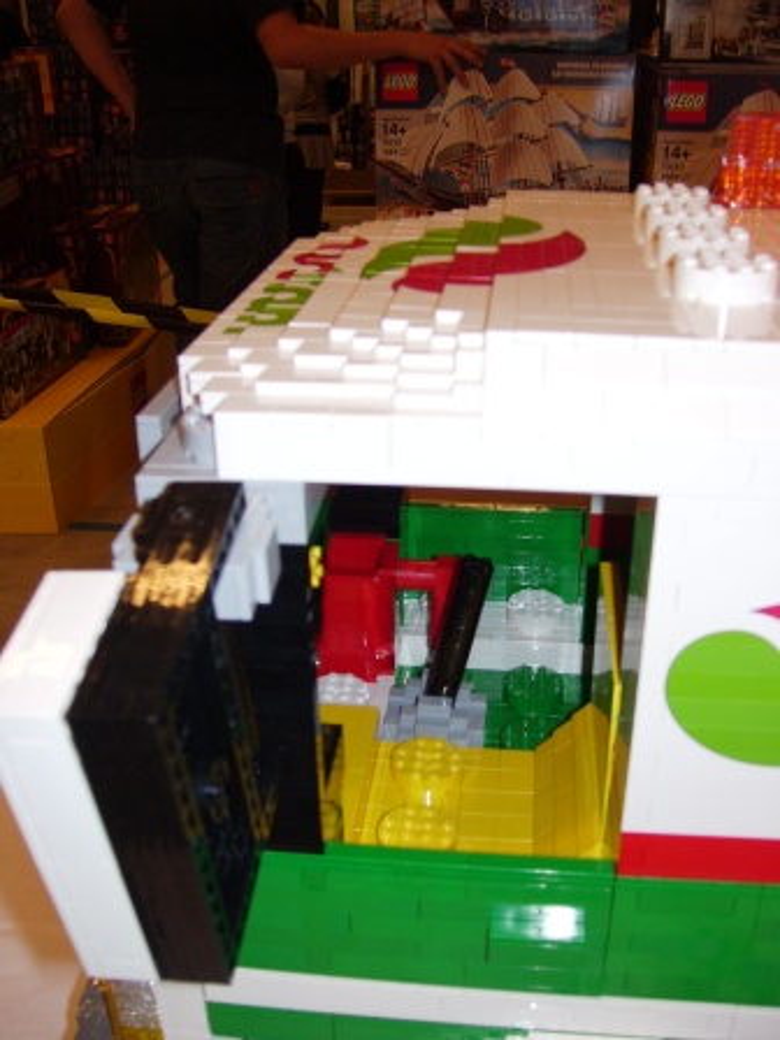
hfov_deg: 39.7
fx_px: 1082
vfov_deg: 51.4
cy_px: 520
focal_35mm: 36
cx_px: 390
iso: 80
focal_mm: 6
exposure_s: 1/60
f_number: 2.7
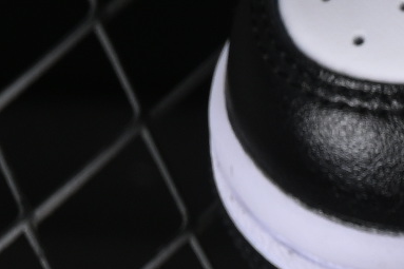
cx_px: 1332
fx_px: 5878
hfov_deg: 3.8
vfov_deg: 2.6
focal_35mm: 524
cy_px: -84
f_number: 7.1
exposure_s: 1/160
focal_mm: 48
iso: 160
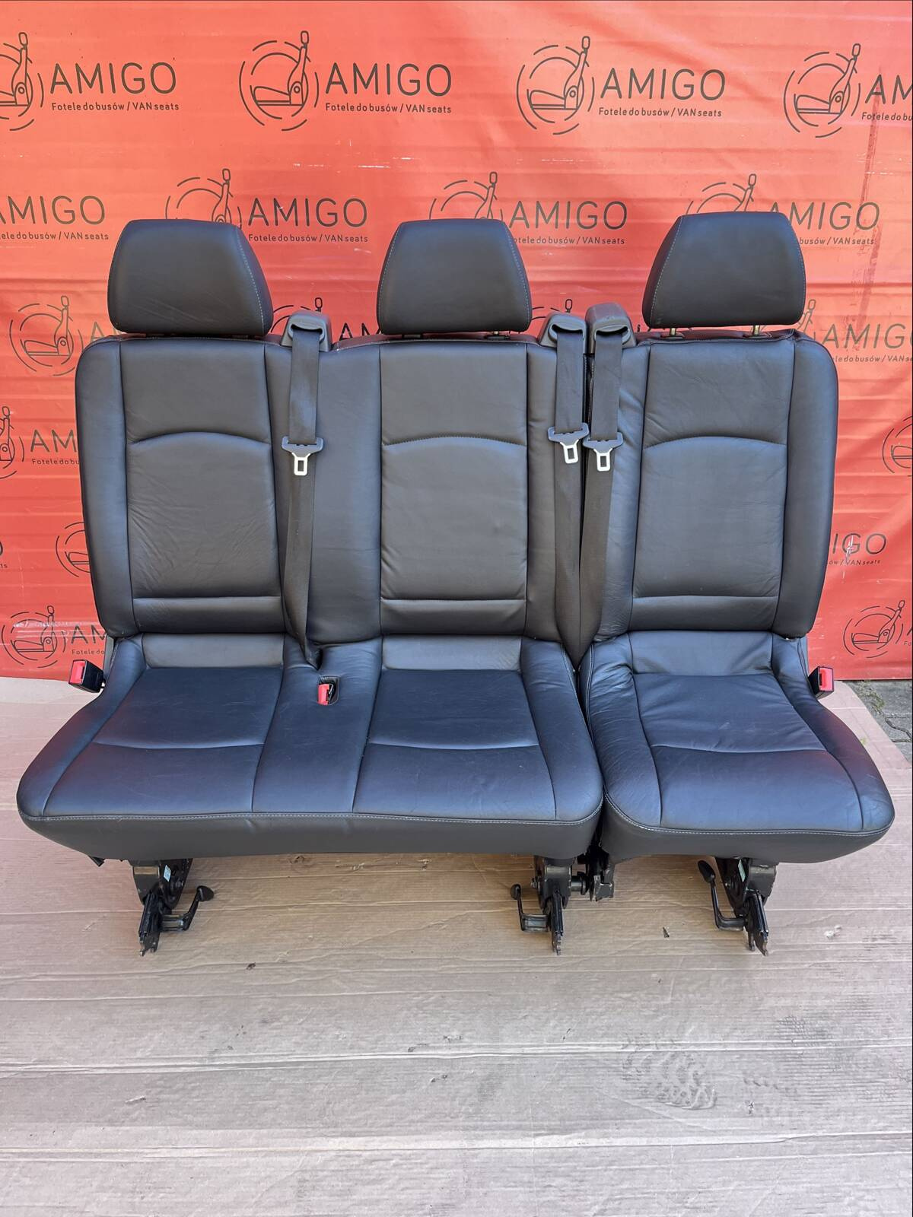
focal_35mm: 26
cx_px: 456
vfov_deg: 67.3
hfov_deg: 53.1
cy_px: 608
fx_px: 914
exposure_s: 1/121
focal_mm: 5.1
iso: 125
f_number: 1.6
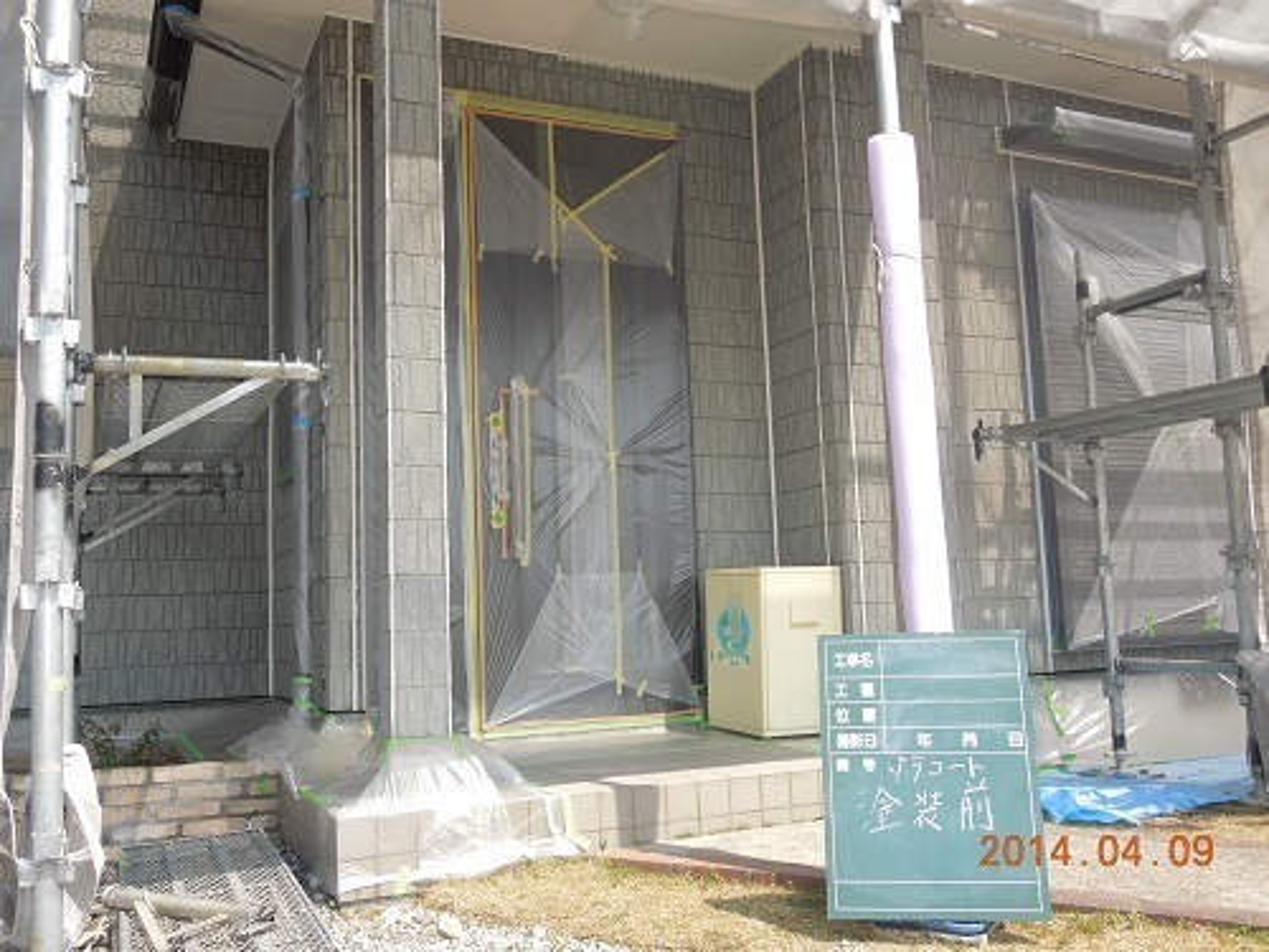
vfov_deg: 45.4
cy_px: 476
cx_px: 634
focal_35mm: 31
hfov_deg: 58.4
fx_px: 1136
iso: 100
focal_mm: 5.6
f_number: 3.6
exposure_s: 1/320
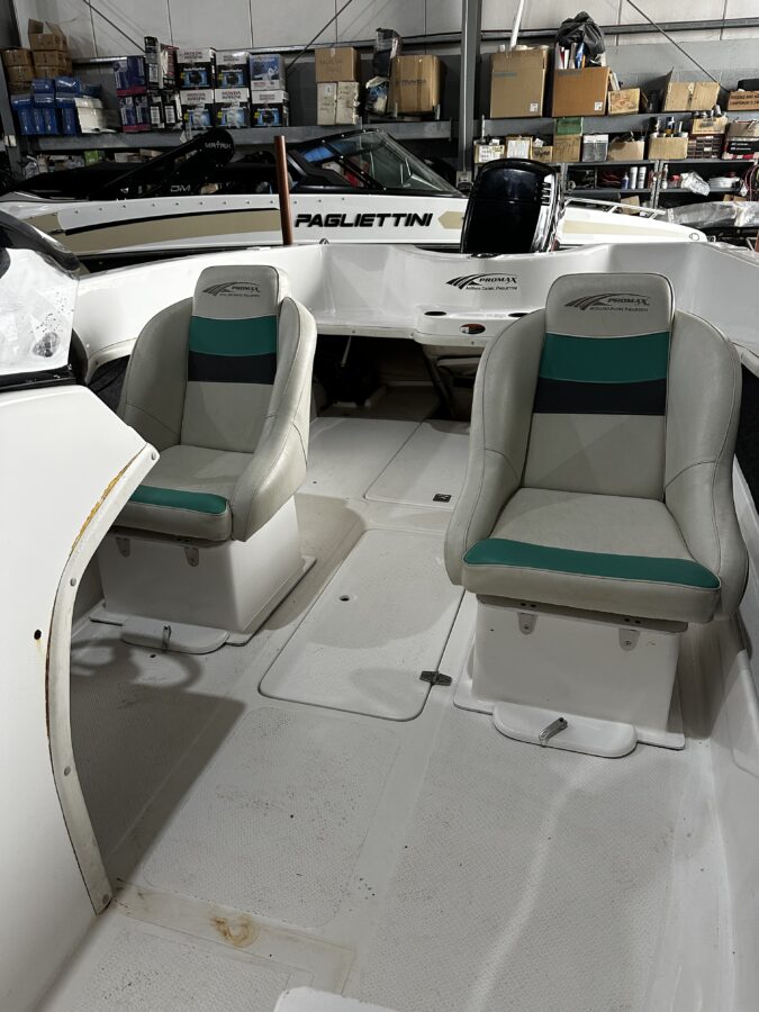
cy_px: 506
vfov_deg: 71.6
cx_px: 380
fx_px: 702
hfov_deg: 56.8
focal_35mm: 24
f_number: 1.78
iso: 200
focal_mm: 6.86
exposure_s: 1/50
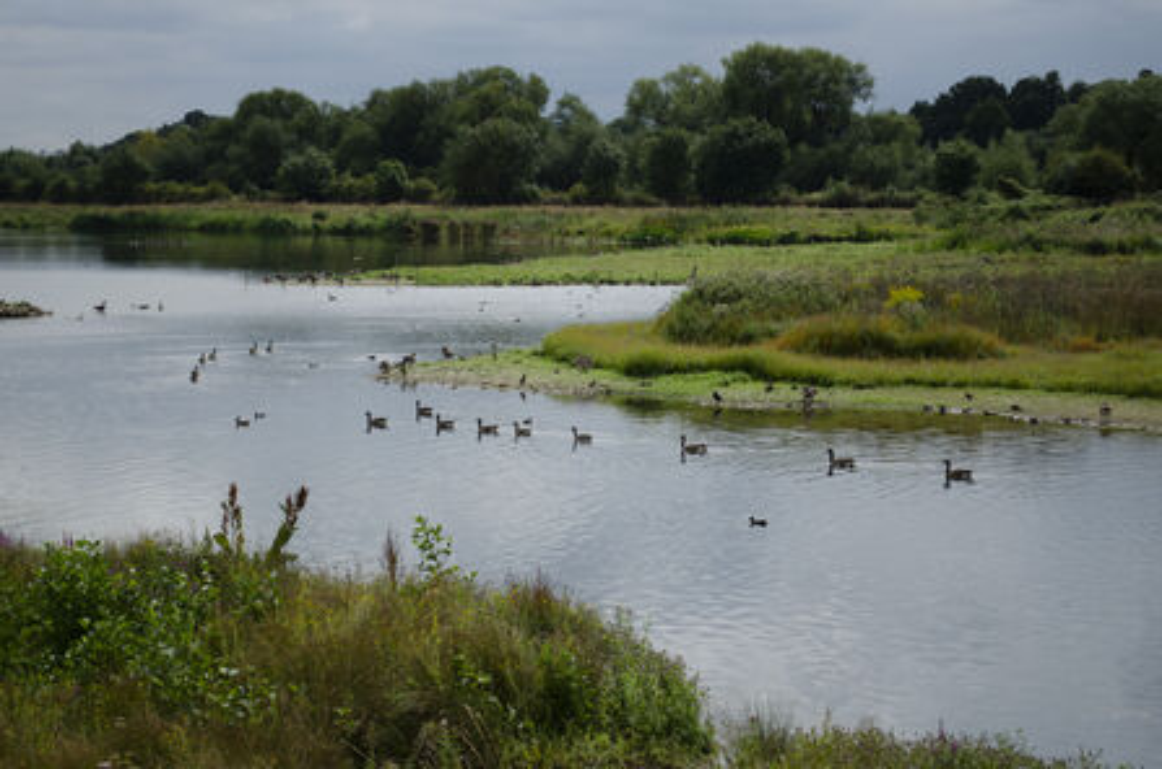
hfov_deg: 24.7
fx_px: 2657
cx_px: 581
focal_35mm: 82
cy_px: 384
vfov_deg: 16.5
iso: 320
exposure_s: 1/2000
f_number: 5.6
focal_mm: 55
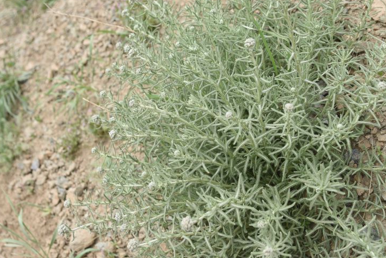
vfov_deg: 15.2
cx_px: 217
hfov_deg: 22.6
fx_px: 965
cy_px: 113
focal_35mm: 90
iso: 160
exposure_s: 1/500
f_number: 4.5
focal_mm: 50
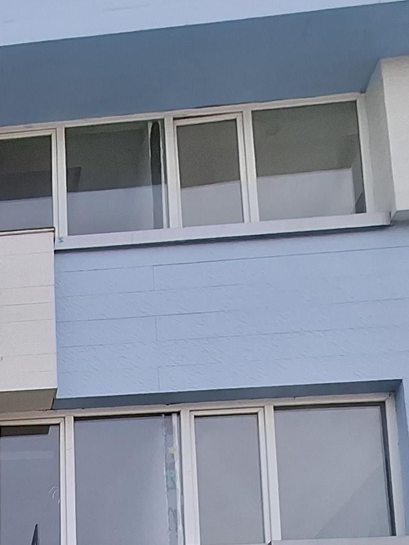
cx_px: -188
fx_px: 850
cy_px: 806
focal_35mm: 54
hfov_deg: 22.6
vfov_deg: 26.4
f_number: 2.2
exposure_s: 1/929
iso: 40
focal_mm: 1.74
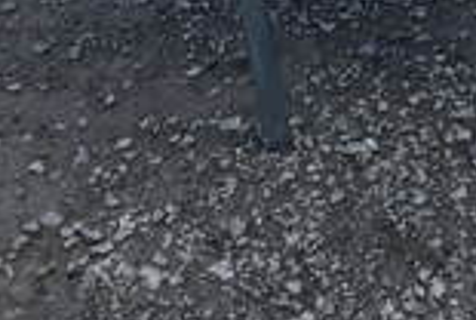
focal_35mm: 106
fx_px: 1404
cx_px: 633
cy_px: -268
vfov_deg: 11.9
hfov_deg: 17.9
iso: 100
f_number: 7.1
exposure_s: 1/200
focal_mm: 18
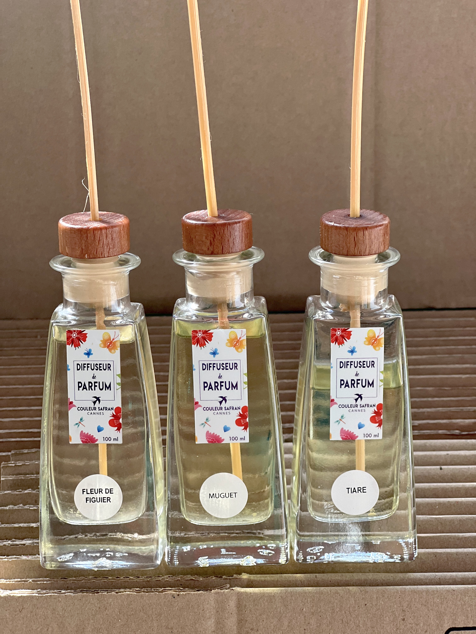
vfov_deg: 25.3
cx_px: 238
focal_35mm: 77
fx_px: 1412
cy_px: 317
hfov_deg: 19.1
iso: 50
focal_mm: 9
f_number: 2.8
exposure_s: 1/121
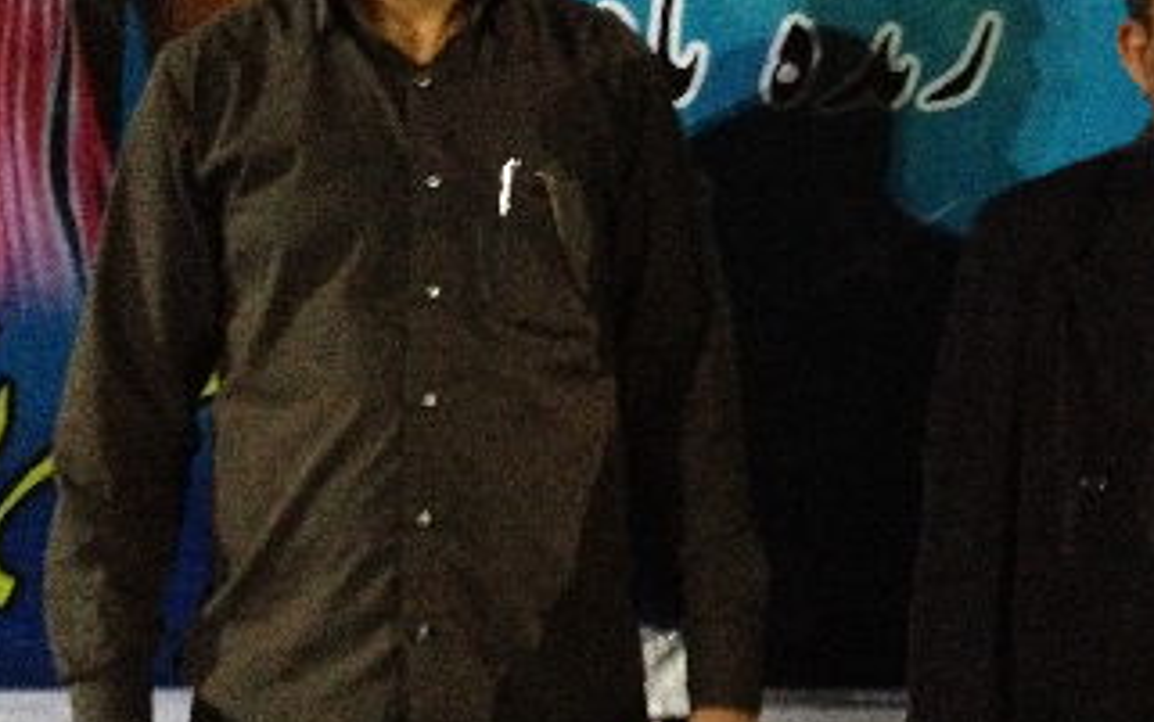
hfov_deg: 27.7
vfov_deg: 17.6
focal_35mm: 74
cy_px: 284
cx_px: 730
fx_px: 2329
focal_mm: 4.28
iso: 800
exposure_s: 1/15
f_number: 2.4
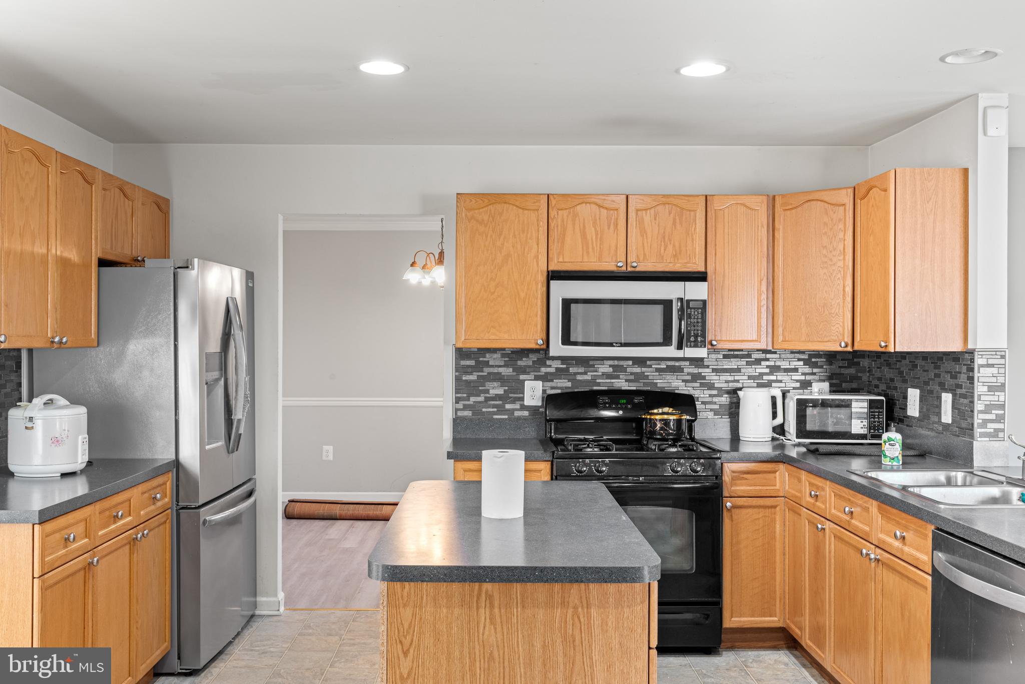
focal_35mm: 35
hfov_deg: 54.4
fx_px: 997
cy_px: 342
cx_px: 512
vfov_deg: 37.9
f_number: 9
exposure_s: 1/2
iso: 400
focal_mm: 35
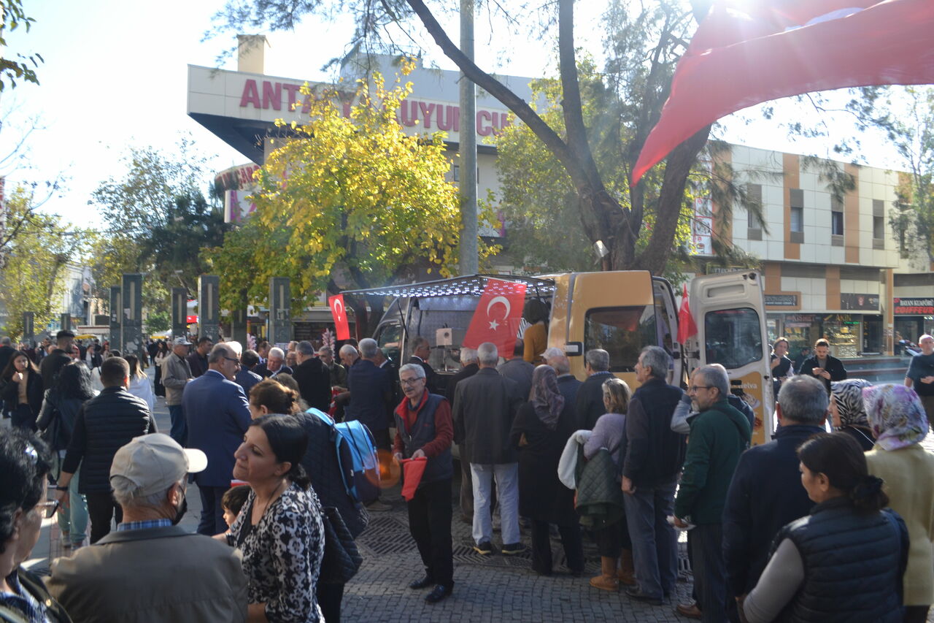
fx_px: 700
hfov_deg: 67.4
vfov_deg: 47.9
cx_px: 467
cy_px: 312
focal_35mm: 27
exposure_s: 1/125
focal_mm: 18
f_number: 5.6
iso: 100
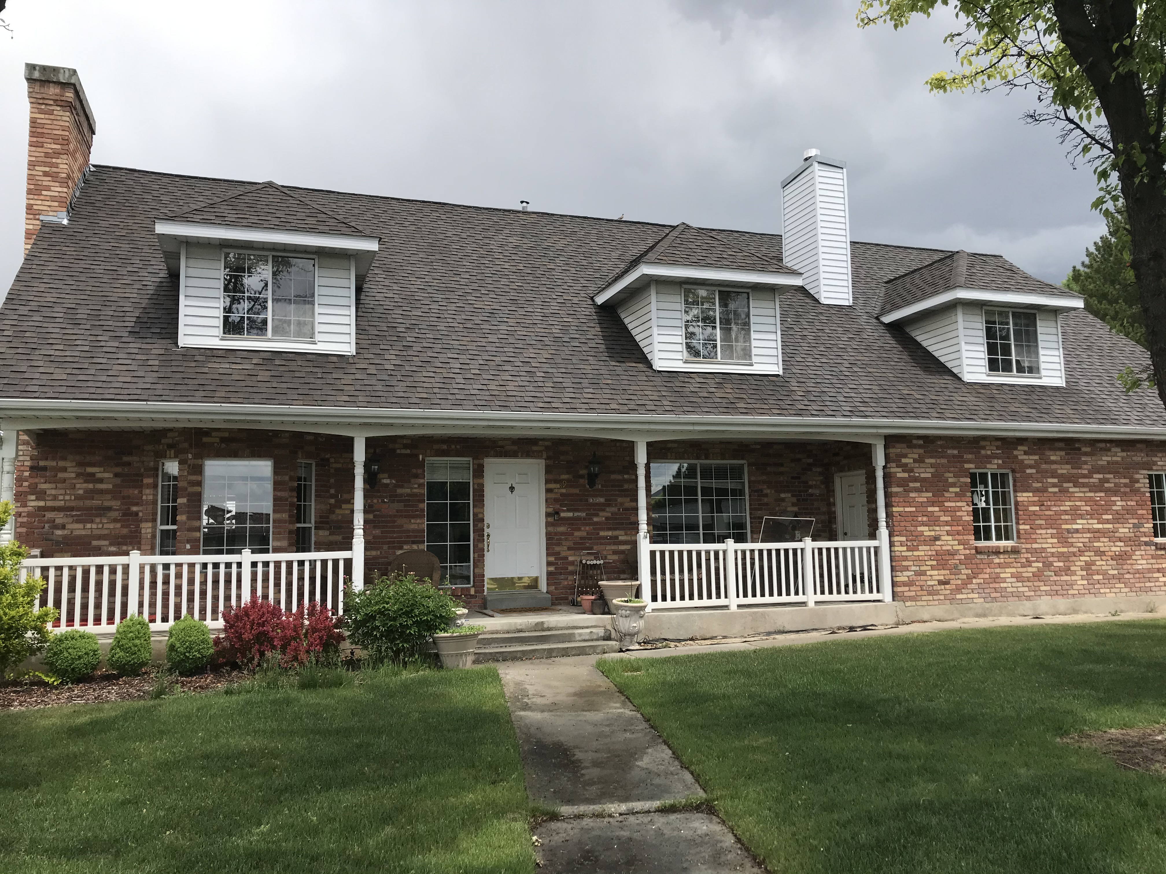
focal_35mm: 28
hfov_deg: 63.4
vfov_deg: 49.7
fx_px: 943
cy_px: 437
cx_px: 583
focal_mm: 3.99
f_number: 1.8
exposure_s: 1/1312
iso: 20
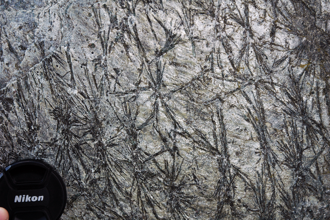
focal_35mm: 66
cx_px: 165
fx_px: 604
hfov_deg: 30.5
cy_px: 110
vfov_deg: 20.6
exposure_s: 1/60
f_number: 5.6
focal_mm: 44
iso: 200
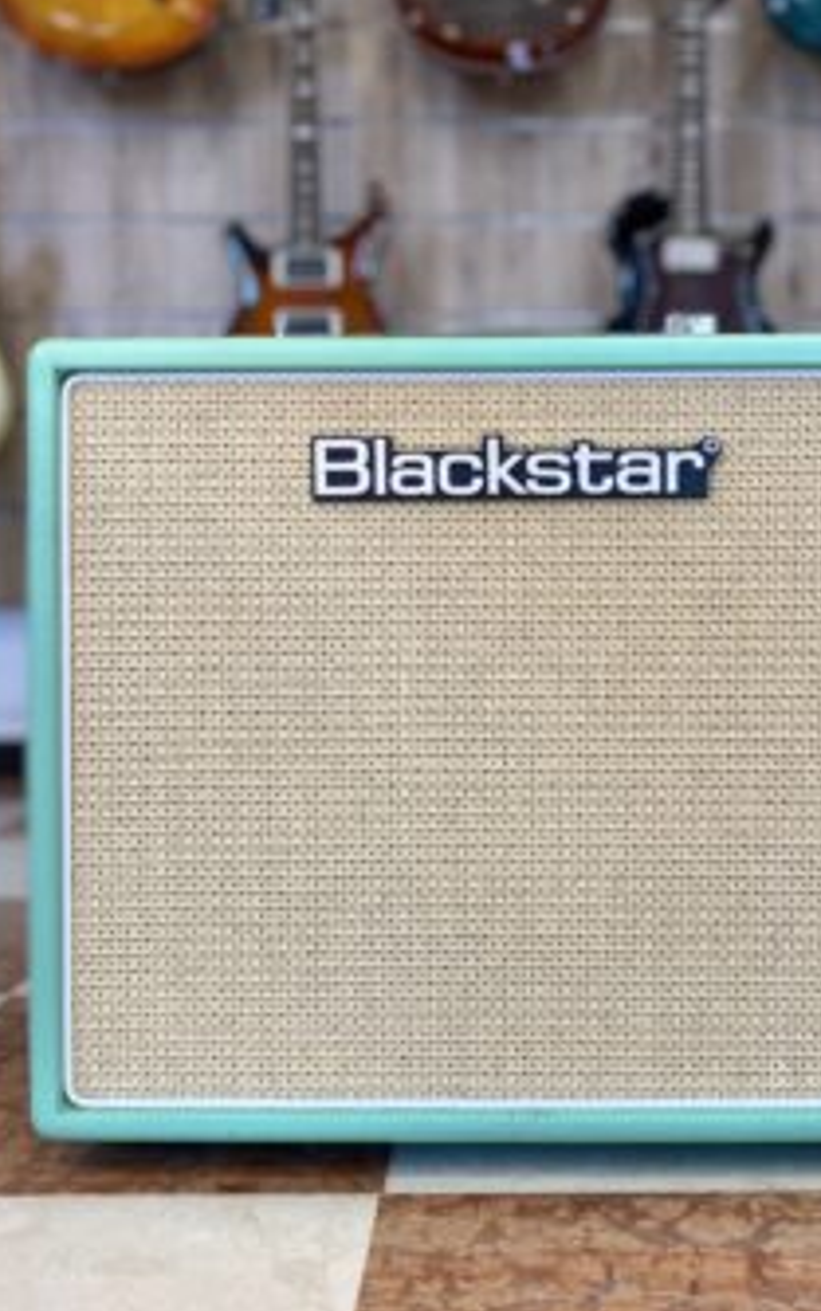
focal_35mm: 33
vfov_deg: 58.1
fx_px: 1180
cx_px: 503
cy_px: 683
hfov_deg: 38.2
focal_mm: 4.25
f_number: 1.8
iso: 64
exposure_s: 1/100
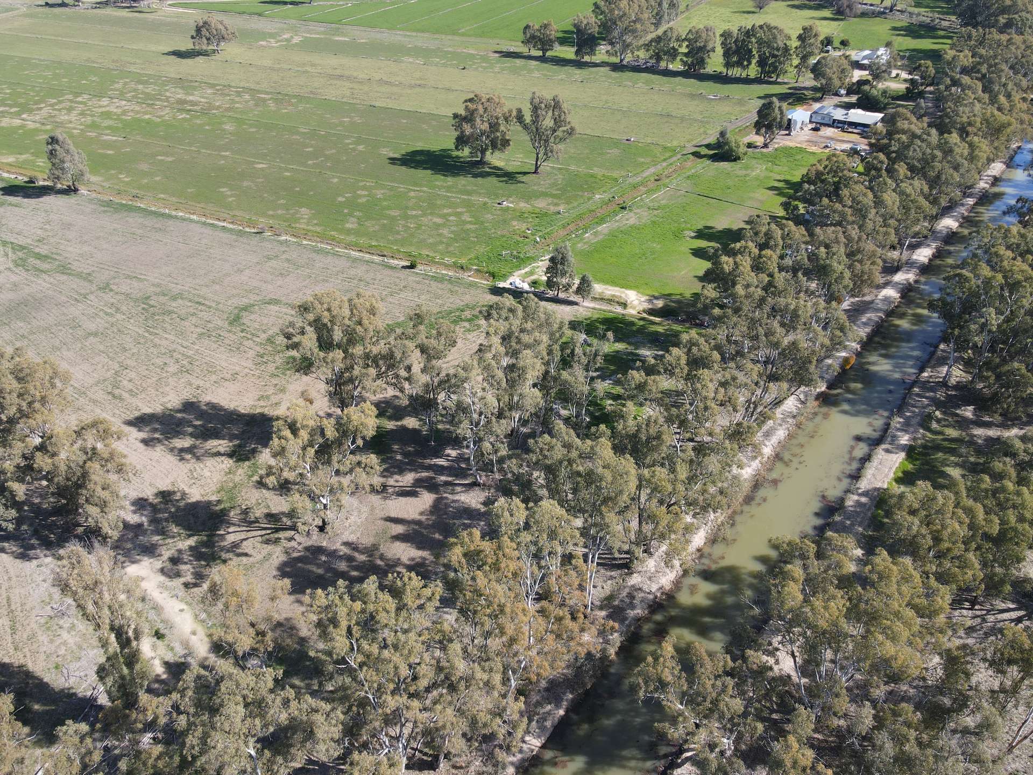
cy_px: 388
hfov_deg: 71.6
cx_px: 516
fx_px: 716
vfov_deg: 56.8
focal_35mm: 24
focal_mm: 4.5
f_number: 2.8
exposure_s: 1/240
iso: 100
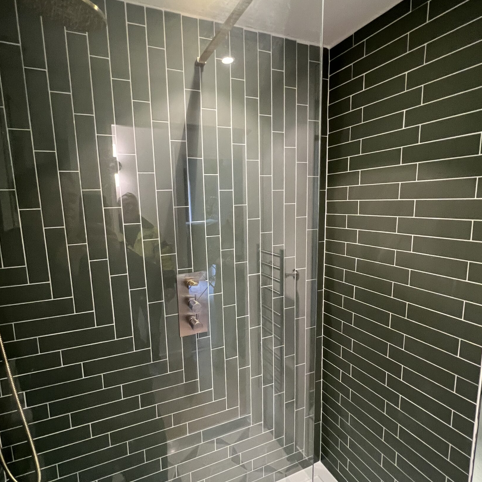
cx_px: 229
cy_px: 248
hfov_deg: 80.7
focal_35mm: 18
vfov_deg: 80.7
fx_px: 284
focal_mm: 1.57
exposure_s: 1/50
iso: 400
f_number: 1.8
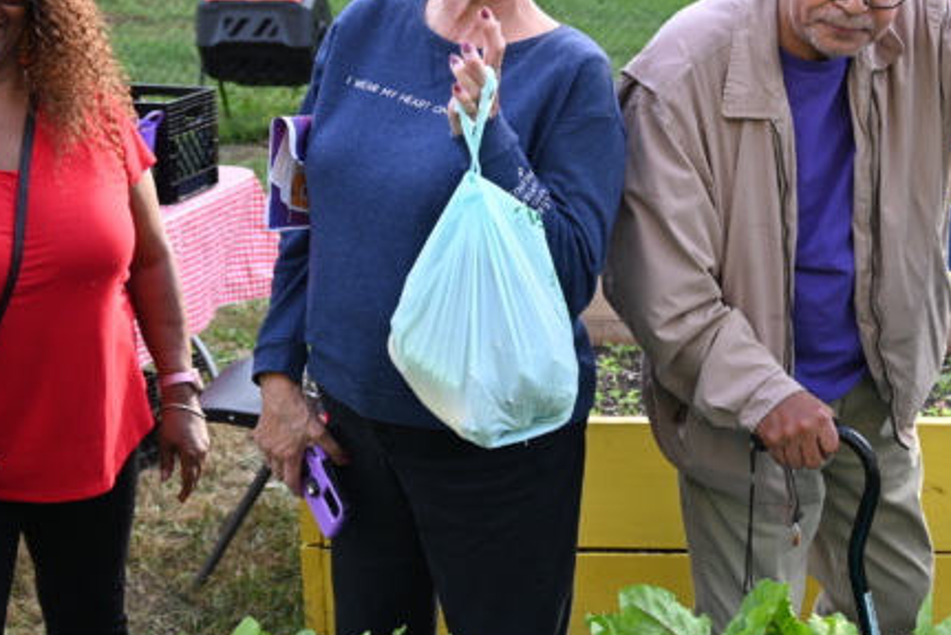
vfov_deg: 20.9
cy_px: 271
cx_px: 774
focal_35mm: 65
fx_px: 1718
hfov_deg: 30.1
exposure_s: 1/250
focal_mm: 28
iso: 200
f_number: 4.5
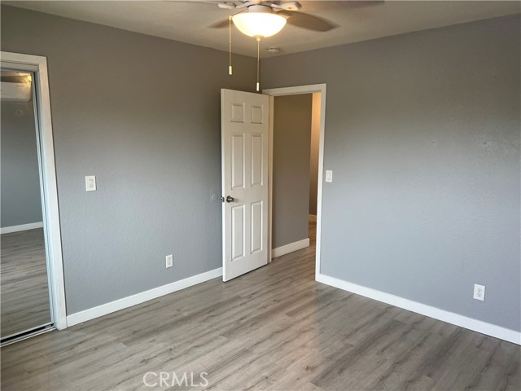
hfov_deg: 67.3
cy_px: 196
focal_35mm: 26
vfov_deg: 53.1
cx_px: 260
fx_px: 391
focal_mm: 5.7
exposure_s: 1/120
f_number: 1.5
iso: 100
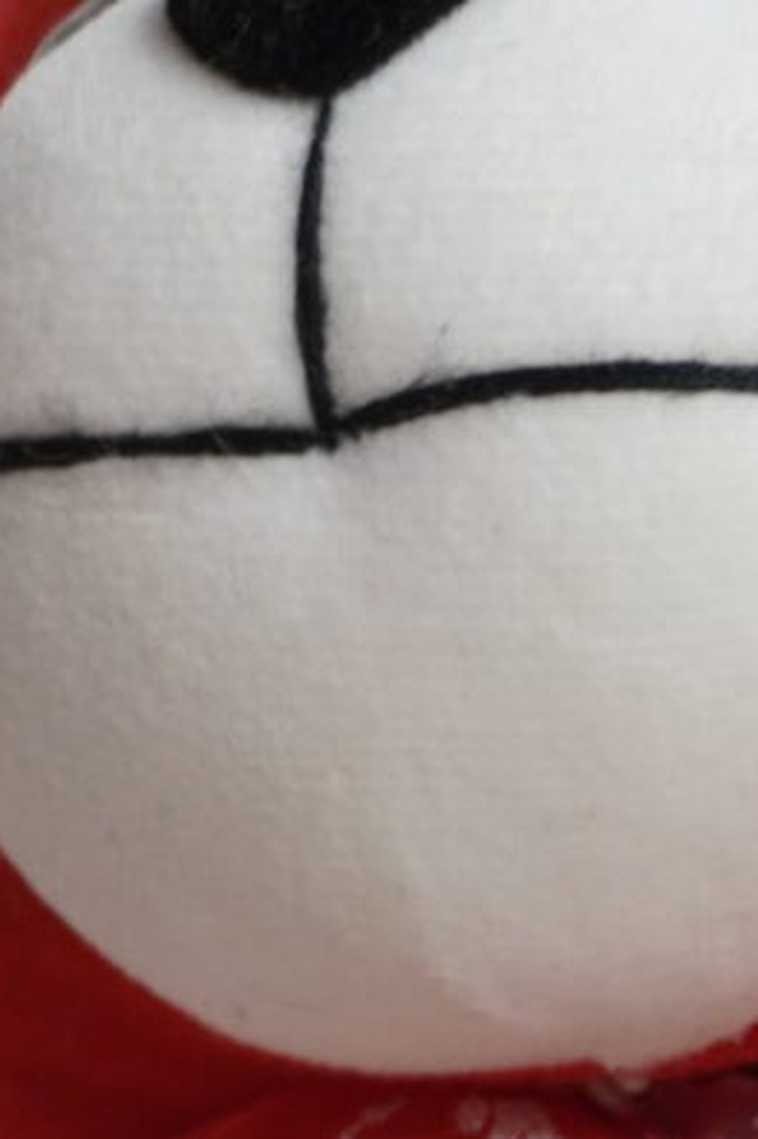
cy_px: 1915
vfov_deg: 5.8
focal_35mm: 350
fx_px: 11063
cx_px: 1281
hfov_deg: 3.9
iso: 320
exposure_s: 1/15
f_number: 5.6
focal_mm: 36
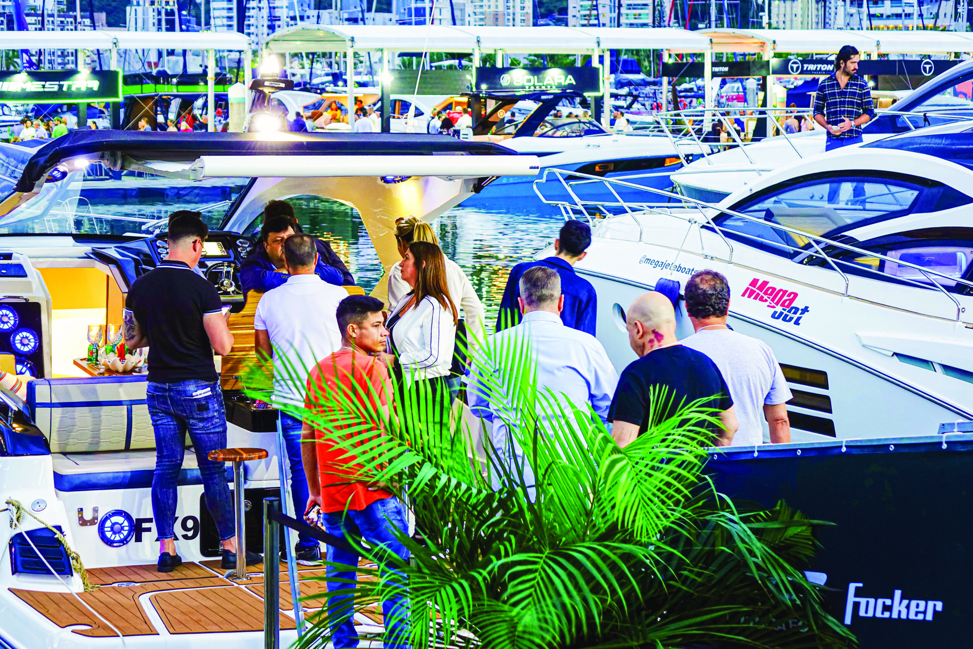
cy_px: 324
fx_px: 2351
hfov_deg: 23.4
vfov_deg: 15.7
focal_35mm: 87
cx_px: 486
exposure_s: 1/40
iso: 400
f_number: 2.8
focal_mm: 31.77
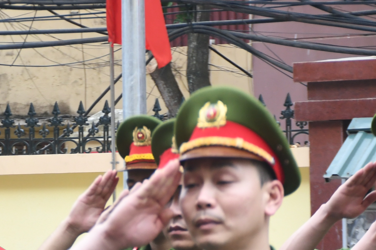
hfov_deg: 6.4
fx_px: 3384
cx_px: 119
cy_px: 319
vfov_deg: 4.2
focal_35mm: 324
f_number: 5
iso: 640
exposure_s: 1/200
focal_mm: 70
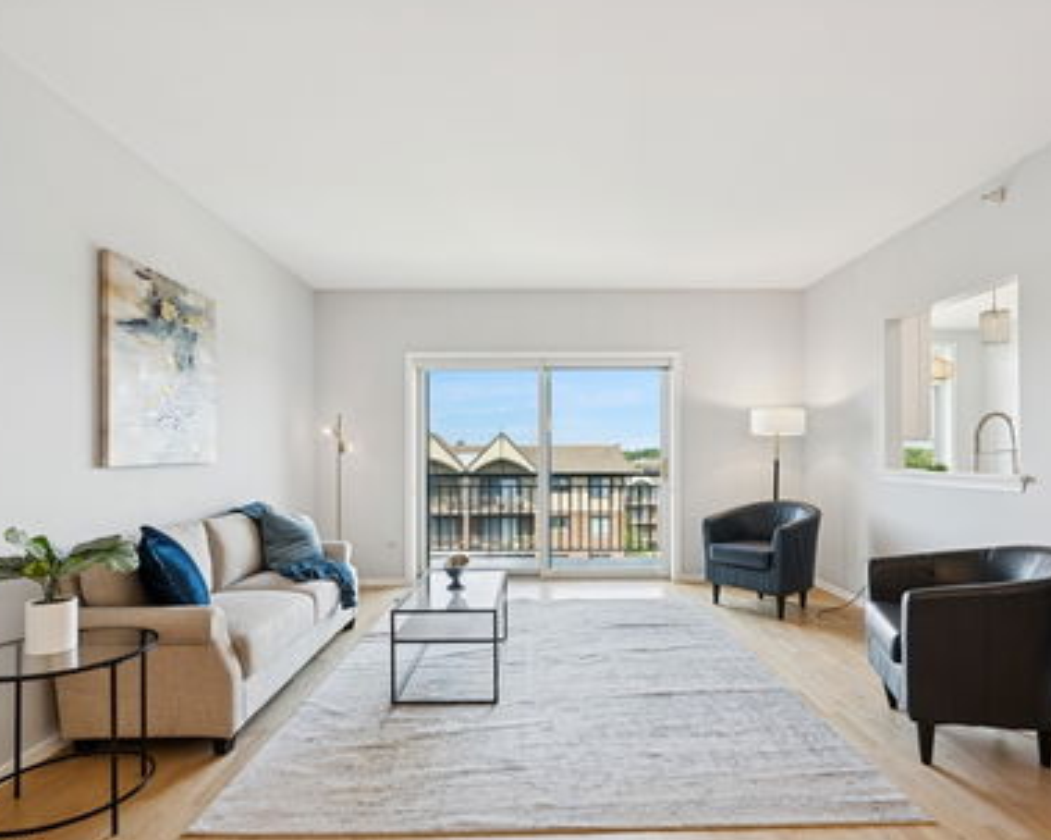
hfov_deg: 81.5
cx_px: 535
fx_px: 609
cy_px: 430
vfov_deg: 69.2
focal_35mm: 20
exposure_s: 1/20
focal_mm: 16.5
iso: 200
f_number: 9
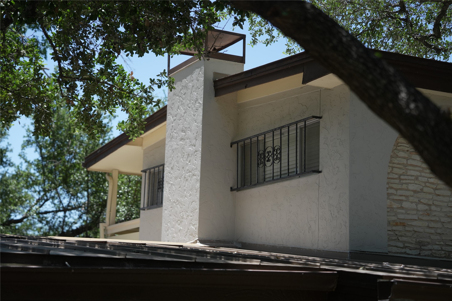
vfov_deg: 19.5
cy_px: 150
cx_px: 226
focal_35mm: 70
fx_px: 879
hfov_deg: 28.8
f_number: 2.8
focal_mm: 70
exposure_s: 1/3200
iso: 320
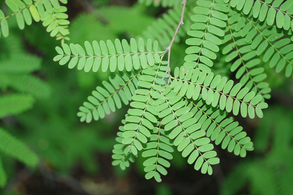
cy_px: 98
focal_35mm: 75
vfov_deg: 18.1
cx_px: 146
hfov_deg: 27.0
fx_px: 610
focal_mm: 50
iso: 200
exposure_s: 1/60
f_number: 3.5
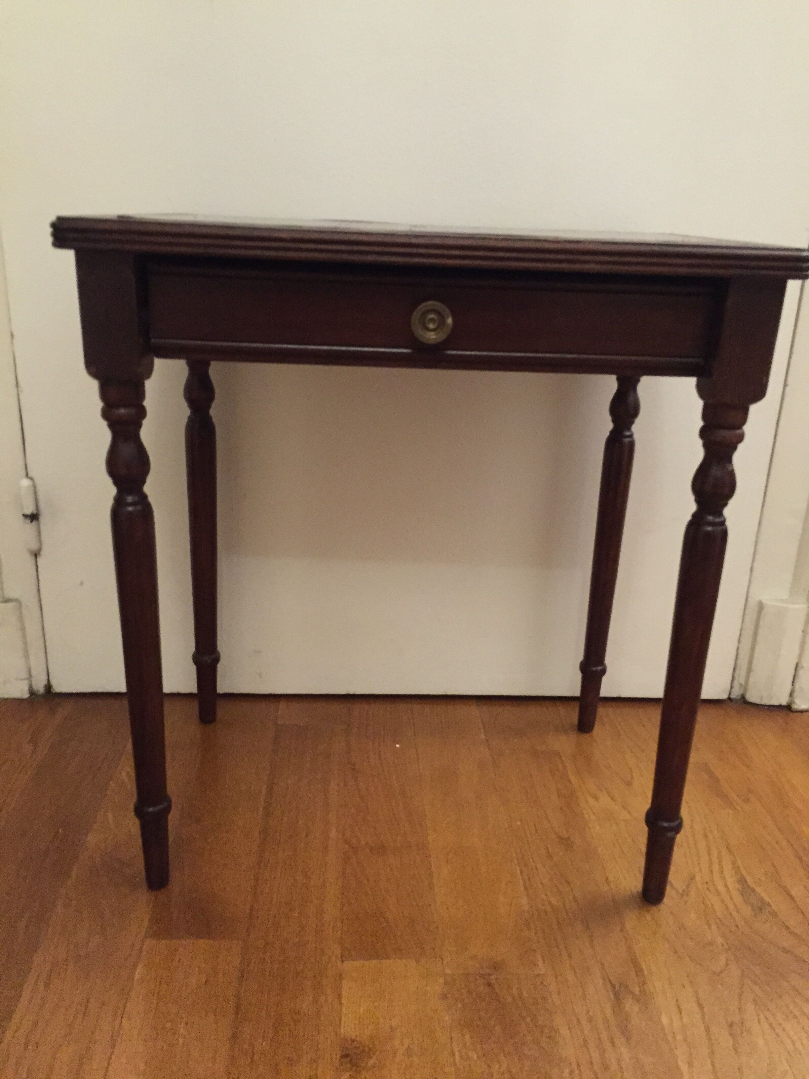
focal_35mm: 29
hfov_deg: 48.2
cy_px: 540
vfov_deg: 61.7
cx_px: 404
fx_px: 904
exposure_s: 1/15
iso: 400
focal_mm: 4.15
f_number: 2.2
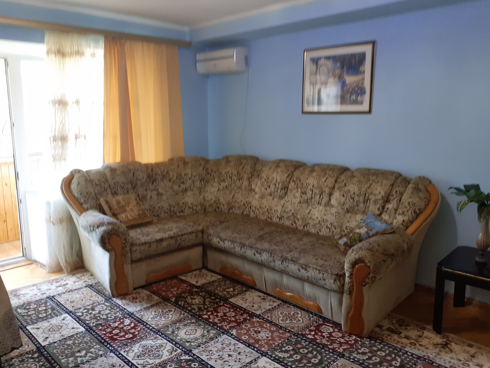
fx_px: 396
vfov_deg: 49.7
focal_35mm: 28
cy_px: 178
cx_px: 244
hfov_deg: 63.4
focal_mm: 3.6
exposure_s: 1/50
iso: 160
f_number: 1.9
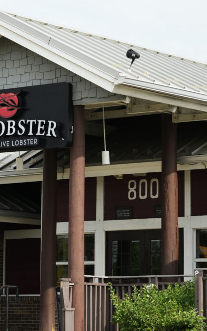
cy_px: 165
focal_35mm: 154
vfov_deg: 13.6
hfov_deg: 8.5
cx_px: 21
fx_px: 1389
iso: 400
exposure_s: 1/1250
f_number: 4.5
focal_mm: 100
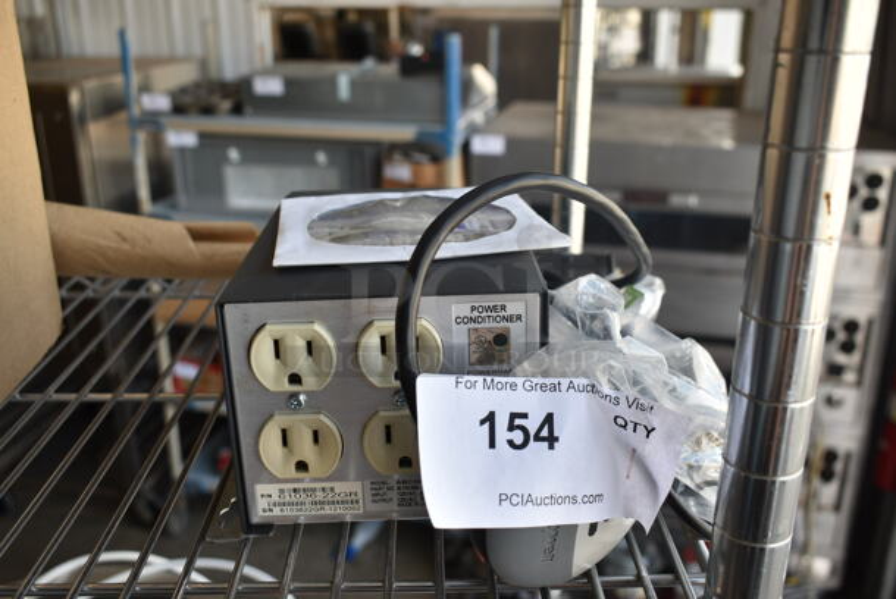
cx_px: 448
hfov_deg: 53.1
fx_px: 897
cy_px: 300
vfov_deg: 37.0
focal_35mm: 36
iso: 100
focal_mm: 24
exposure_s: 1/50
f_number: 5.6
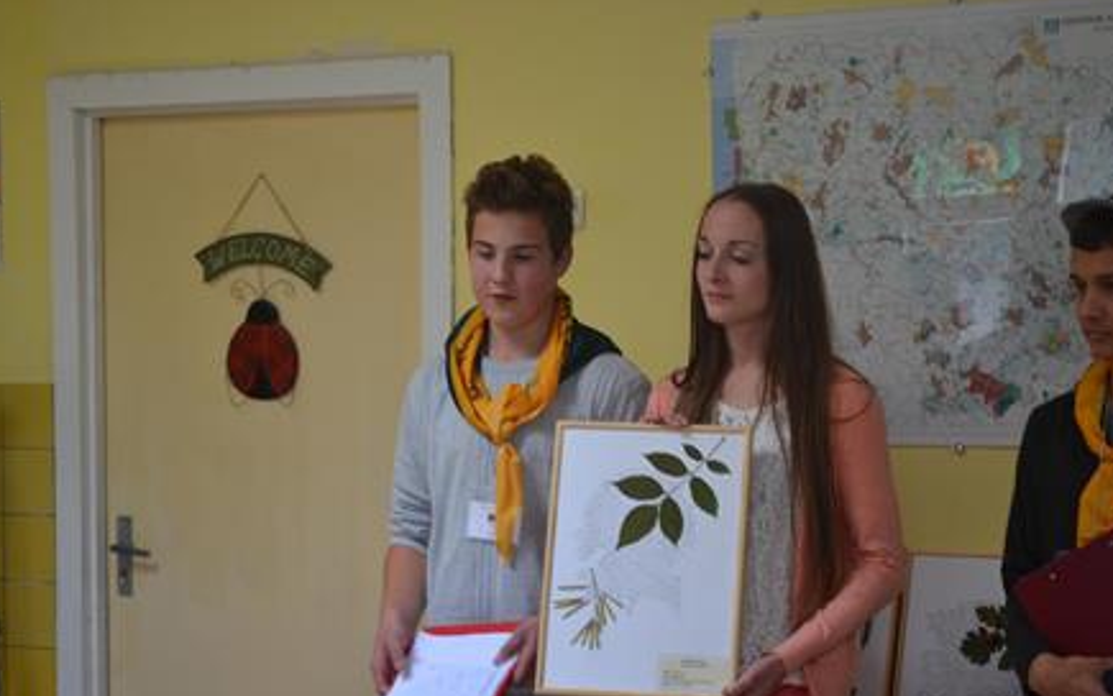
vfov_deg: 15.1
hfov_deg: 23.9
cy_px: 357
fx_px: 2625
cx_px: 558
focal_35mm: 87
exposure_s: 1/15
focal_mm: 55
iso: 400
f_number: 5.6
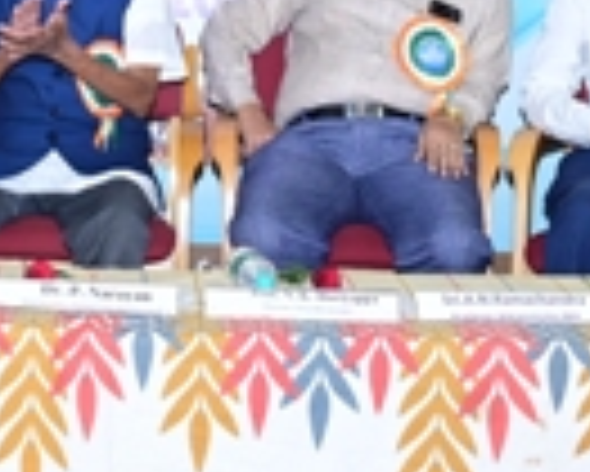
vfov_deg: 11.1
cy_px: -94
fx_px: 2394
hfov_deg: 13.7
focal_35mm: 137
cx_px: -104
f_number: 4
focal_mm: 30
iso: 500
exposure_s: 1/160
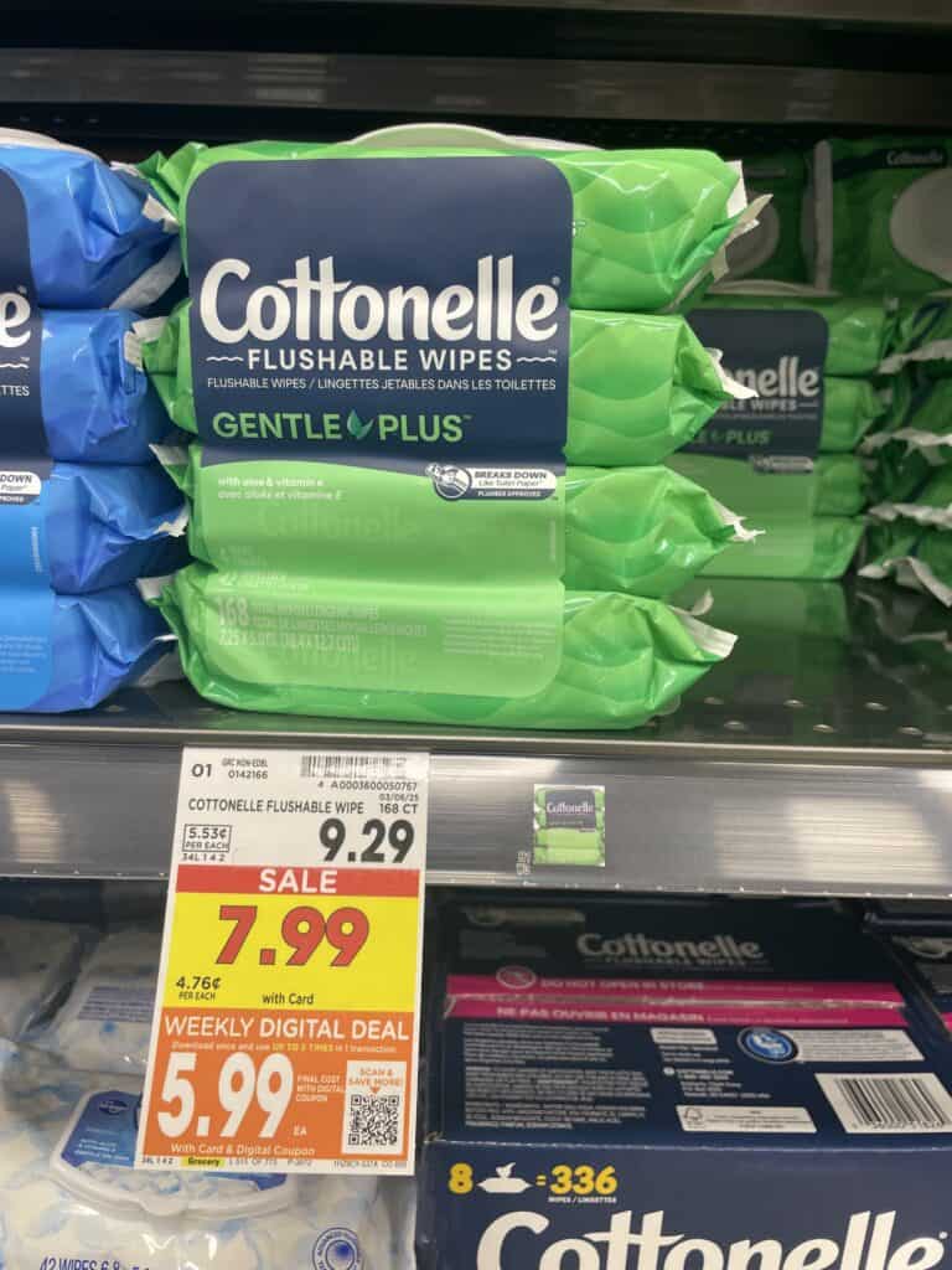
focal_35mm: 26
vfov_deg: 67.3
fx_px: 953
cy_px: 635
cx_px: 476
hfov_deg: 53.1
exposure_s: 1/60
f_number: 1.6
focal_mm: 4.2
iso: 80
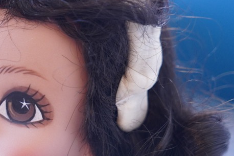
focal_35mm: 162
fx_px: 1053
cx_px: -12
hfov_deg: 12.5
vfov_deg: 8.4
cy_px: 162
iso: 1600
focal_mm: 58
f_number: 2.8
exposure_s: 1/160
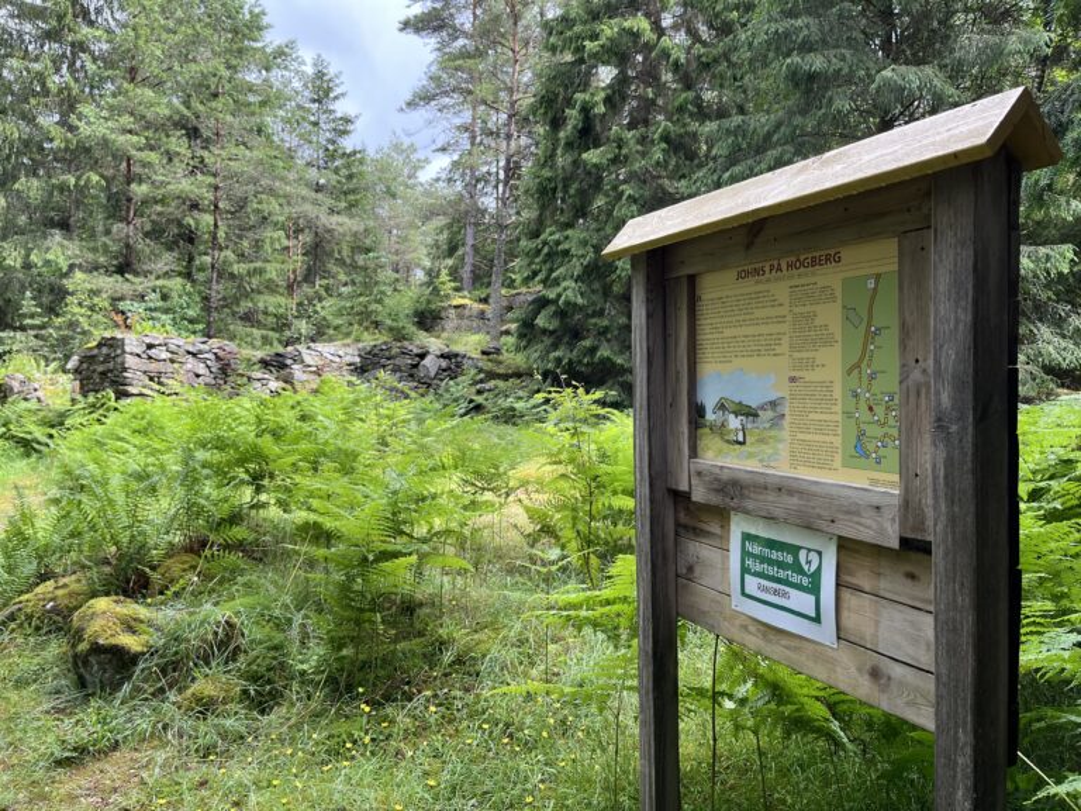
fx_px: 812
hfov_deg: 67.3
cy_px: 406
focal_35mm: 26
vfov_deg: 53.1
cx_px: 540
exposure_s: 1/463
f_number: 1.6
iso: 50
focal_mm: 5.1
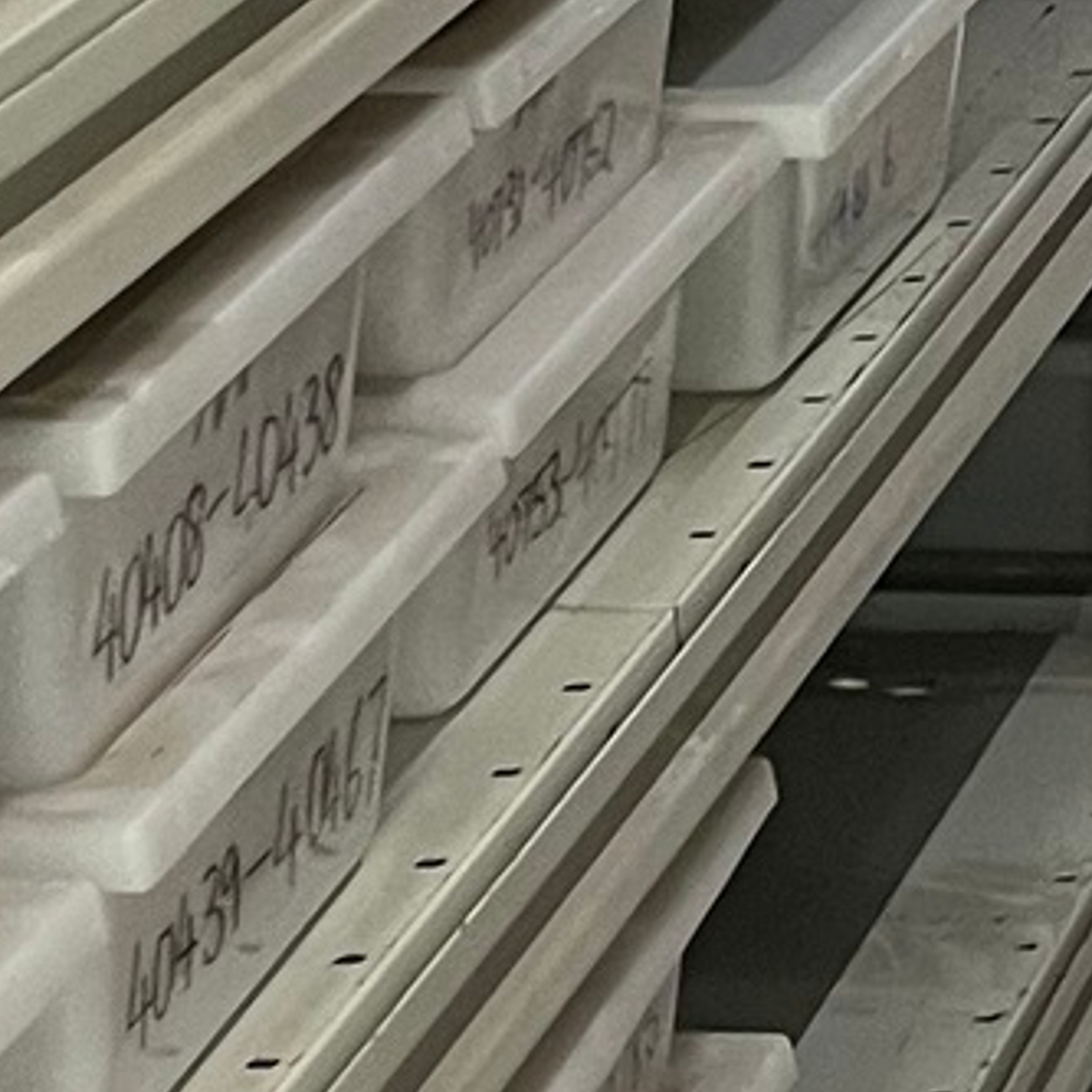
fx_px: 6567
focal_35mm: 184
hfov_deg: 9.1
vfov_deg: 9.3
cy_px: -454
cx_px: 1922
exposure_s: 1/50
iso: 200
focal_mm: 5.1
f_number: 1.6
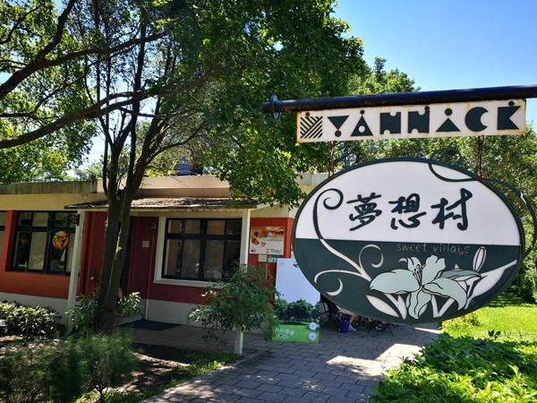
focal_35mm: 27
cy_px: 202
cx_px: 268
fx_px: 419
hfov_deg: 65.3
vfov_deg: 51.4
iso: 50
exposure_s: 1/162
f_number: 2.2
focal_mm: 4.5
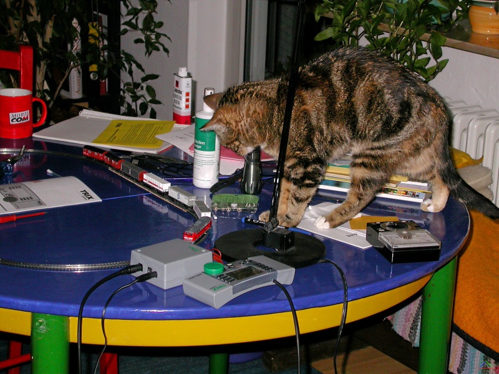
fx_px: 1168
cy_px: 187
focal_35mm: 81
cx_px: 250
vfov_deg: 18.2
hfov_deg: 24.1
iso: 100
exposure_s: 1/1000
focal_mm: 16.9
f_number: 3.5
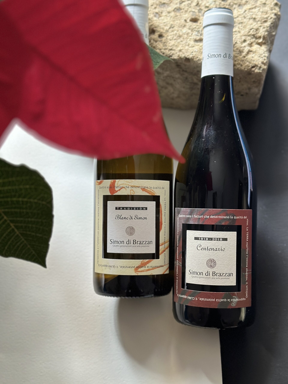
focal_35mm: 48
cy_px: 192
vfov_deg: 39.7
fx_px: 532
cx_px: 144
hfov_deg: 30.3
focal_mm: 6.86
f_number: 1.78
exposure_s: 1/41
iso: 400
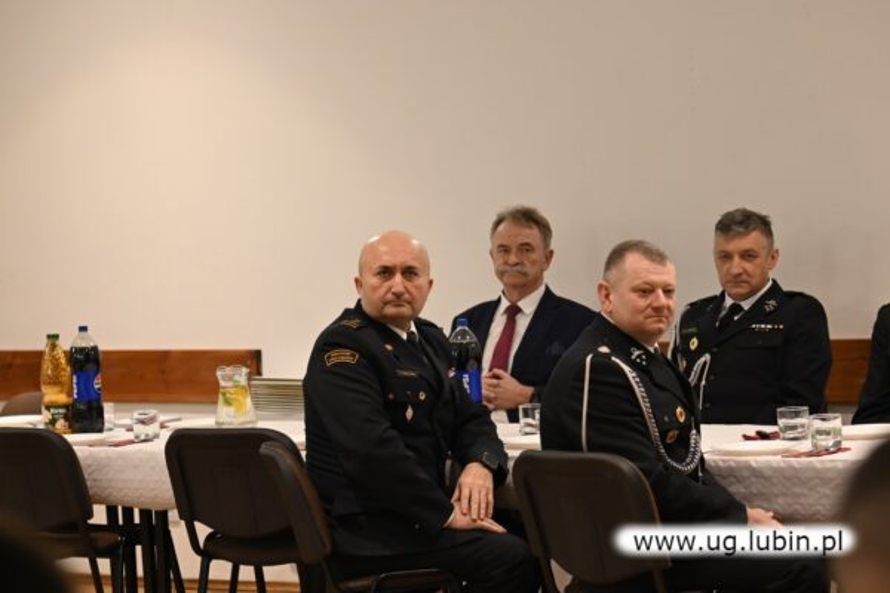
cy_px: 296
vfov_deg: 12.2
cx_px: 445
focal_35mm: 112
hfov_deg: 18.3
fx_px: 2769
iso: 1100
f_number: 2.8
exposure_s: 1/125
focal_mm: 75
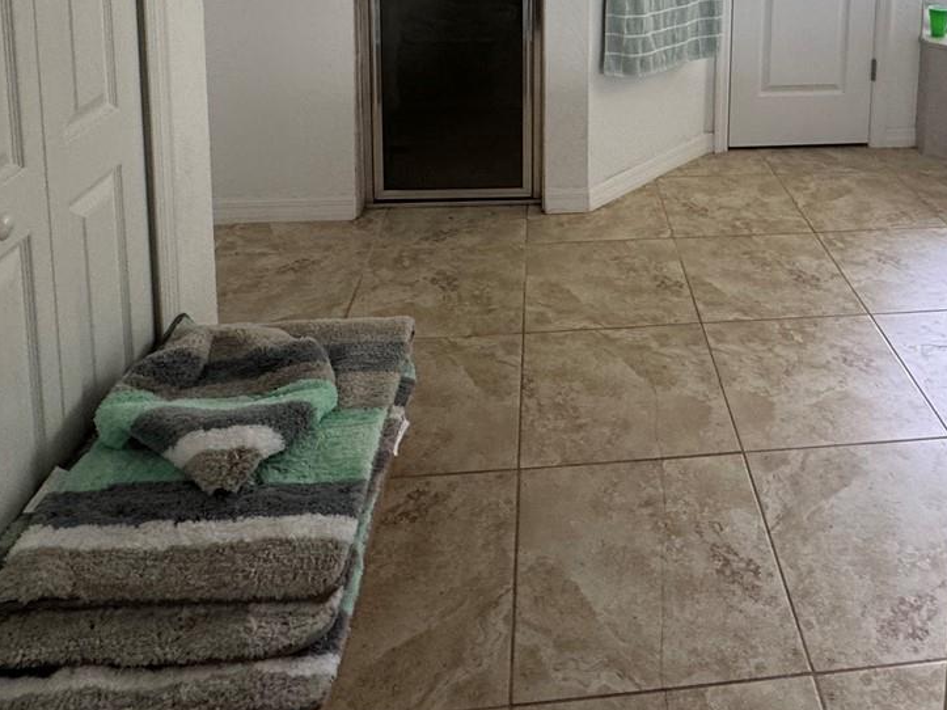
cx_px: 646
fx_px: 848
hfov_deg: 56.9
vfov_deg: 38.1
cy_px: -64
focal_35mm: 31
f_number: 2.2
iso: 200
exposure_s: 1/60
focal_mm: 2.22
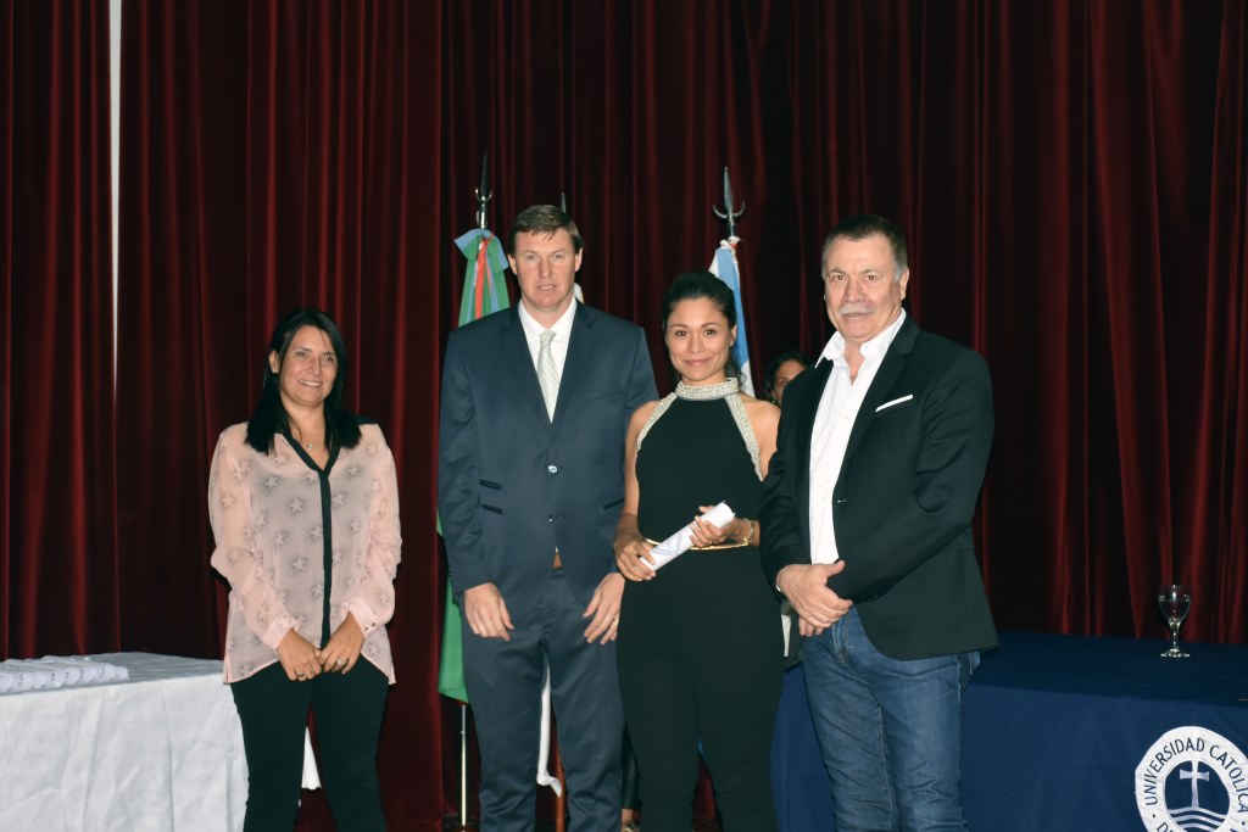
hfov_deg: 35.0
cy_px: 416
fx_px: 1976
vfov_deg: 23.8
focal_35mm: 57
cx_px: 624
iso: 800
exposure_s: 1/60
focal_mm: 38
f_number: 5
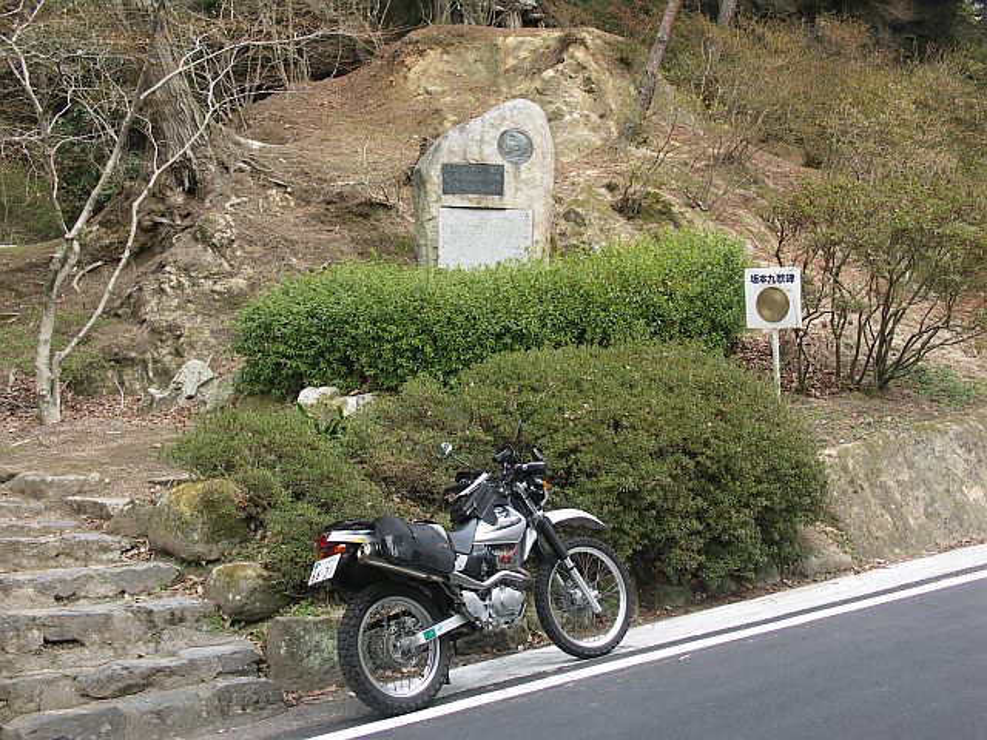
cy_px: 370
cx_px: 494
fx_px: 1141
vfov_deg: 36.0
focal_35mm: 40
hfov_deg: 46.8
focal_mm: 10.3
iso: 50
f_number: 3.5
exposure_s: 1/80
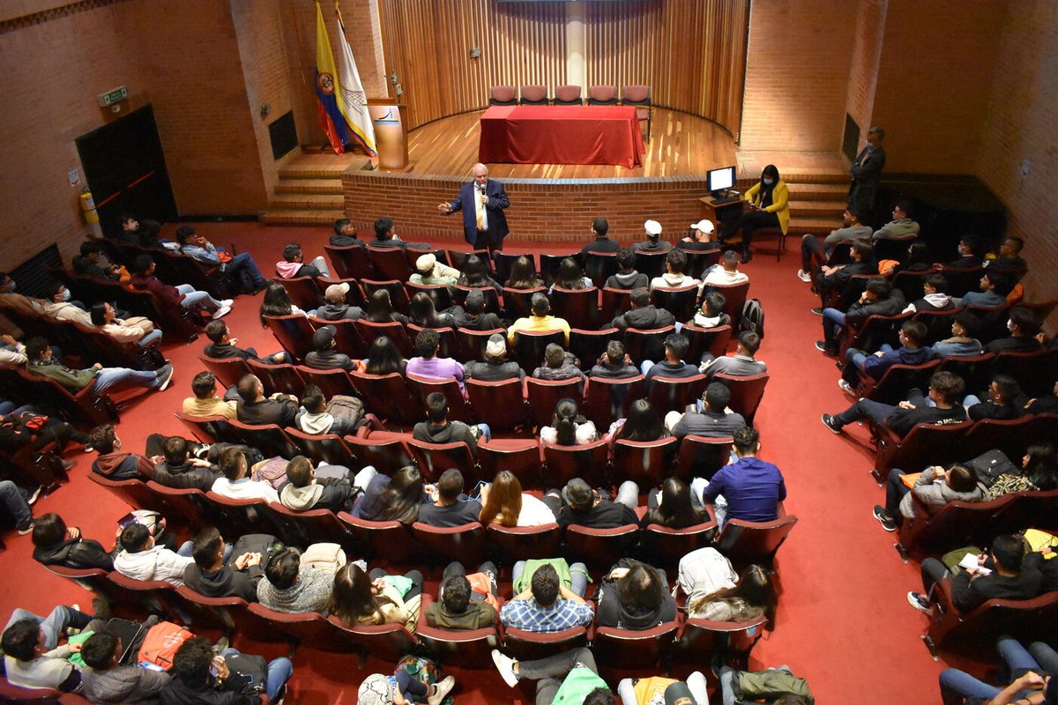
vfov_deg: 47.9
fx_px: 793
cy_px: 352
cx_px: 529
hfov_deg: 67.4
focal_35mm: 27
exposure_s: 1/60
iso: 11400
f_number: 3.5
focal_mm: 18
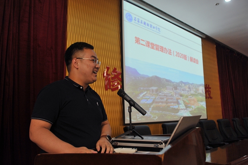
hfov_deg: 60.3
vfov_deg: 42.3
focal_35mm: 31
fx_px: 213
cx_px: 124
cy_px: 82
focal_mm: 31
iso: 1600
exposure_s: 1/160
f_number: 4
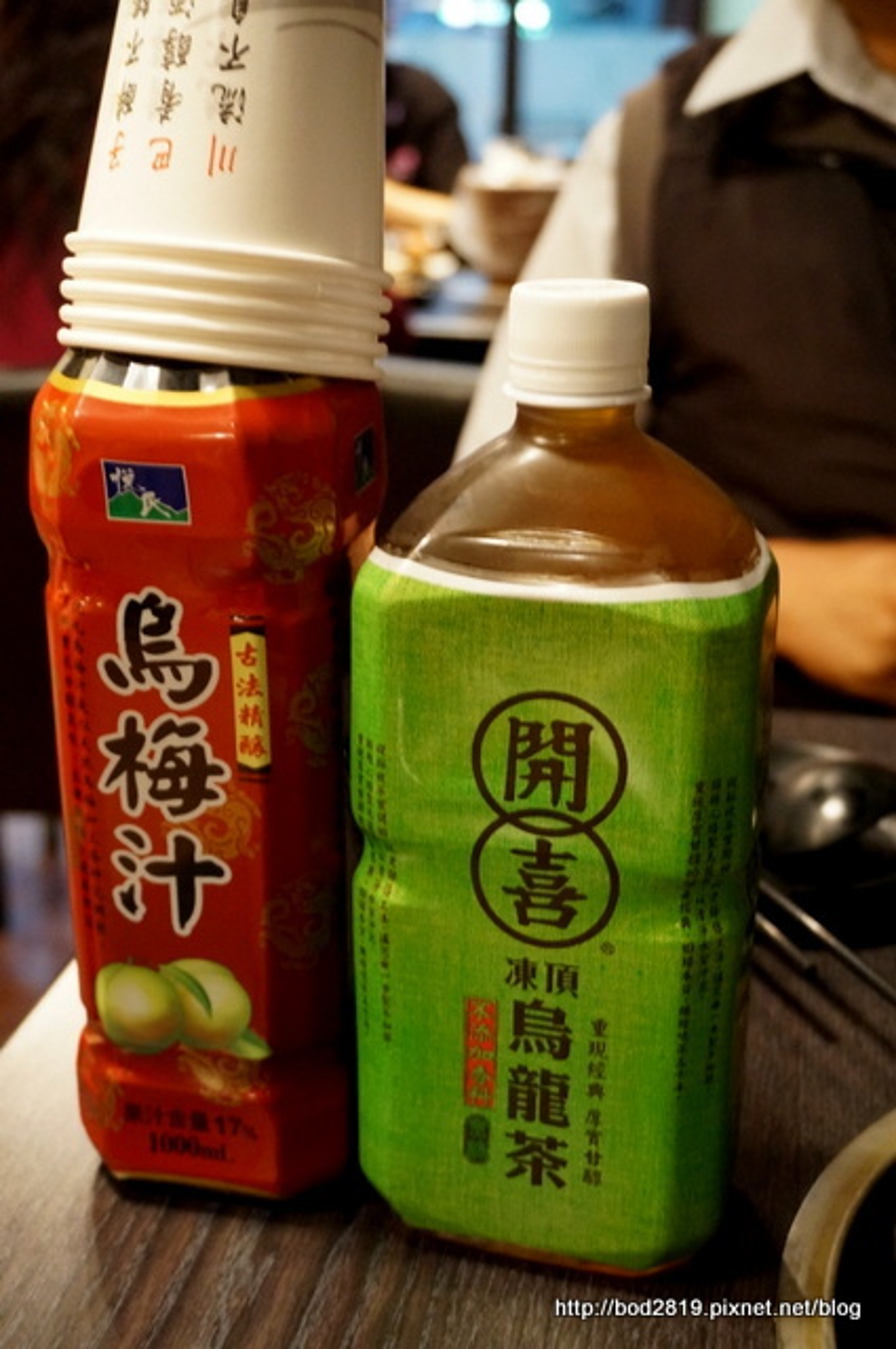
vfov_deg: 46.5
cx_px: 448
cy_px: 674
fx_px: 1572
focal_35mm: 42
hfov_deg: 31.8
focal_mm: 28
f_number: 4.5
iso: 3200
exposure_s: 1/10
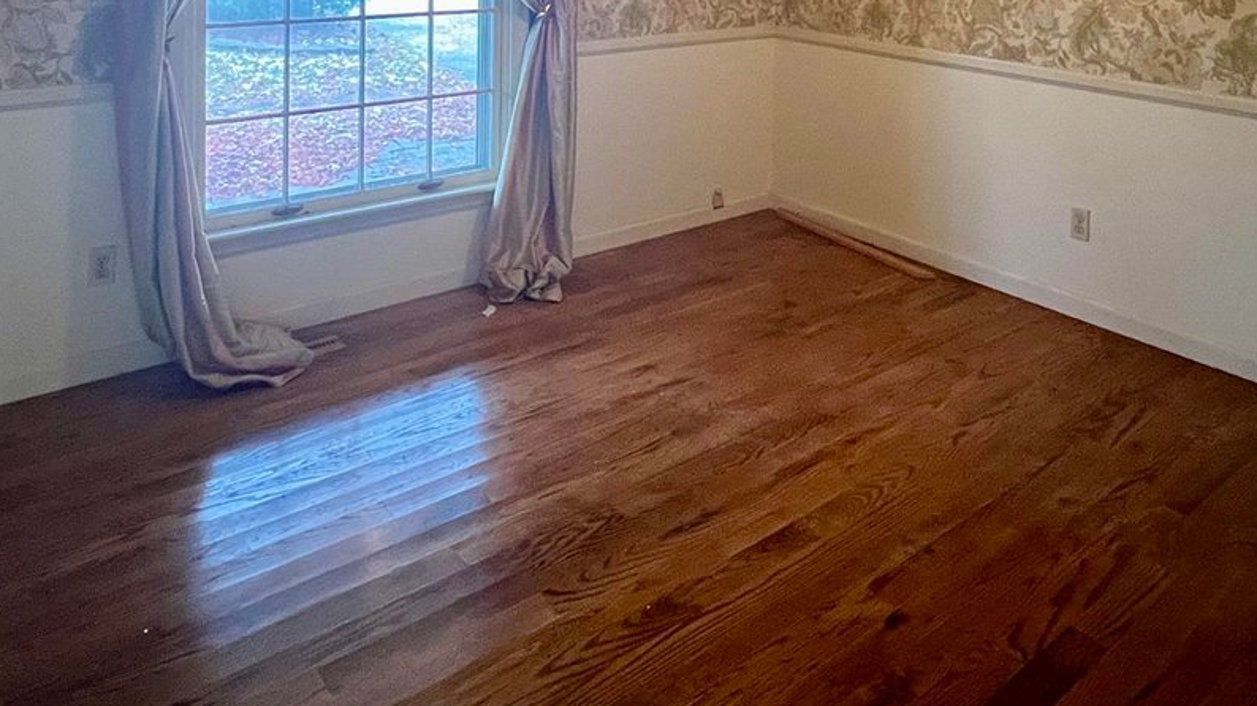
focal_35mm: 27
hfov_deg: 69.7
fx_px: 900
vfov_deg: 36.3
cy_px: -70
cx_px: 686
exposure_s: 1/60
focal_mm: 1.57
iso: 500
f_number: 1.8
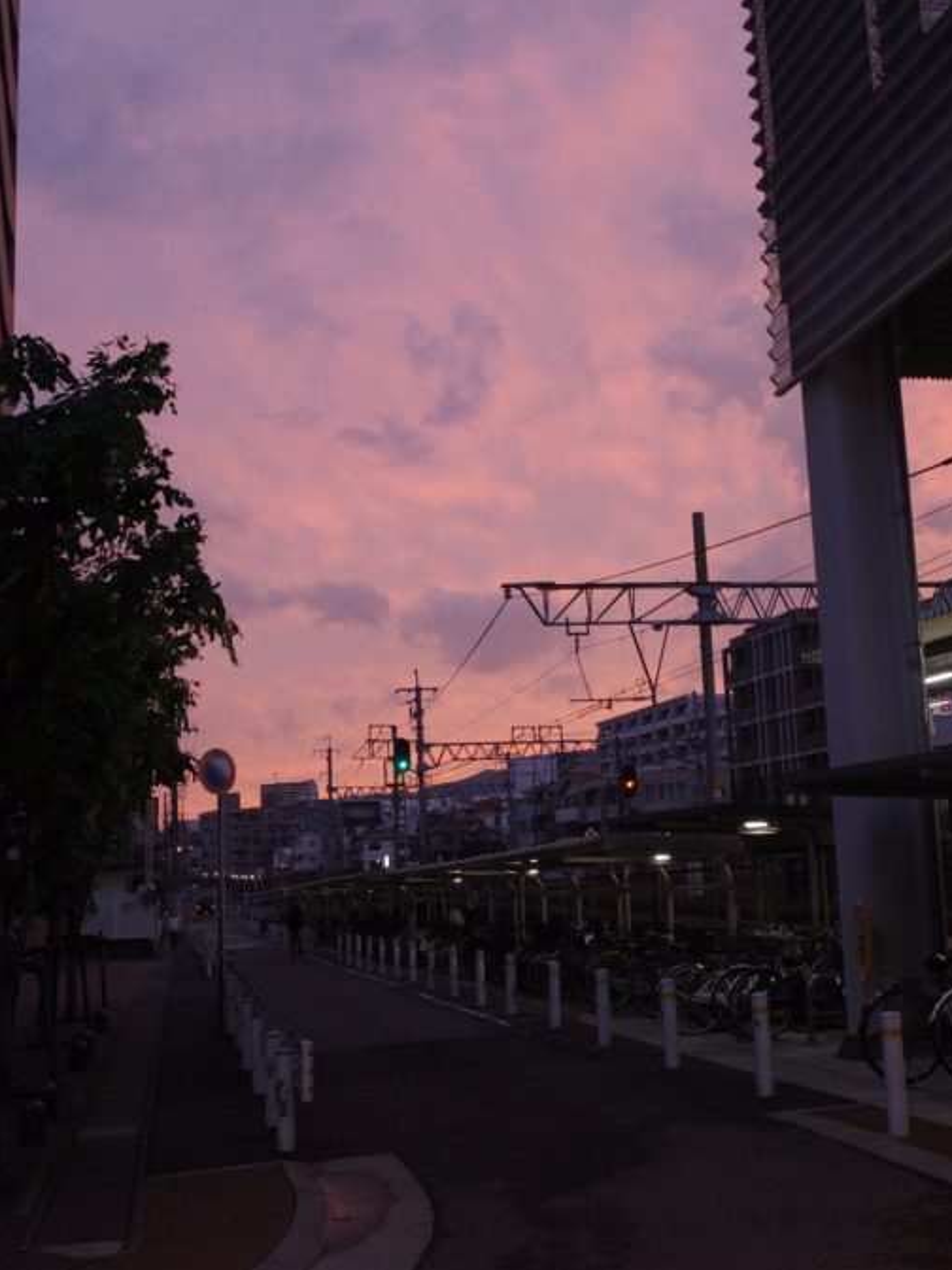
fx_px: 1503
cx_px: 480
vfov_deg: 45.8
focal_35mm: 41
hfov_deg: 35.1
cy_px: 628
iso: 1250
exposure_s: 1/200
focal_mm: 18.3
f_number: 3.5
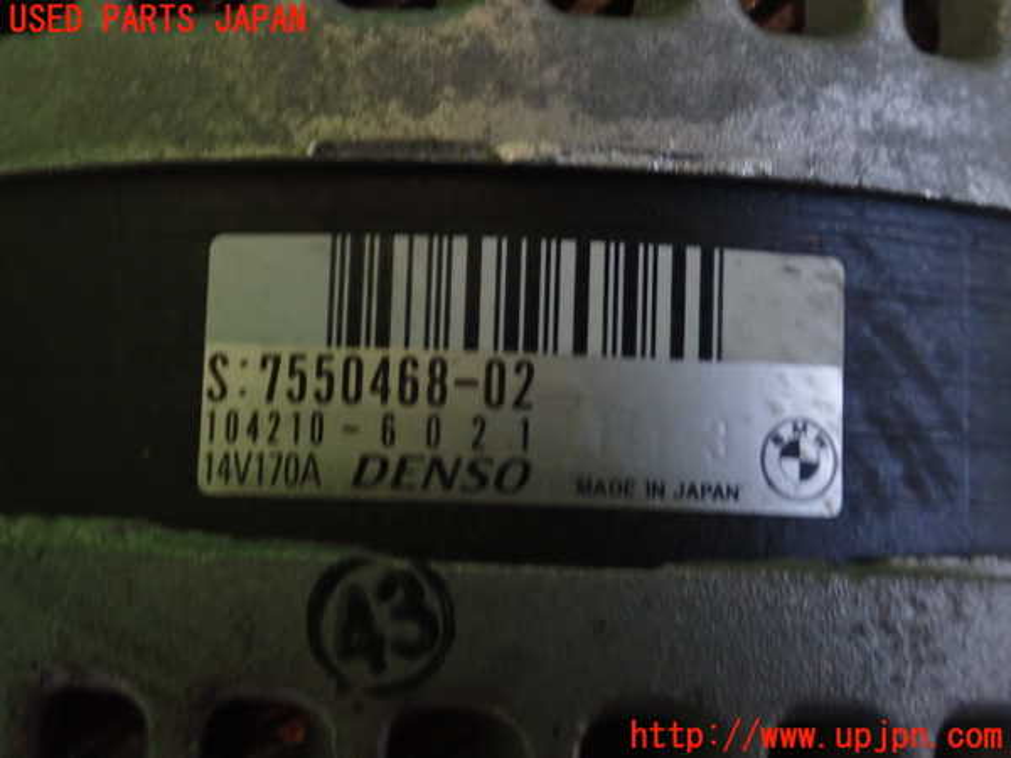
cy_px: 379
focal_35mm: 50
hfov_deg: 38.2
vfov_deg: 29.1
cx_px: 506
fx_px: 1460
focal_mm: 9.01
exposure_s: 1/13
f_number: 3.2
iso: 1000
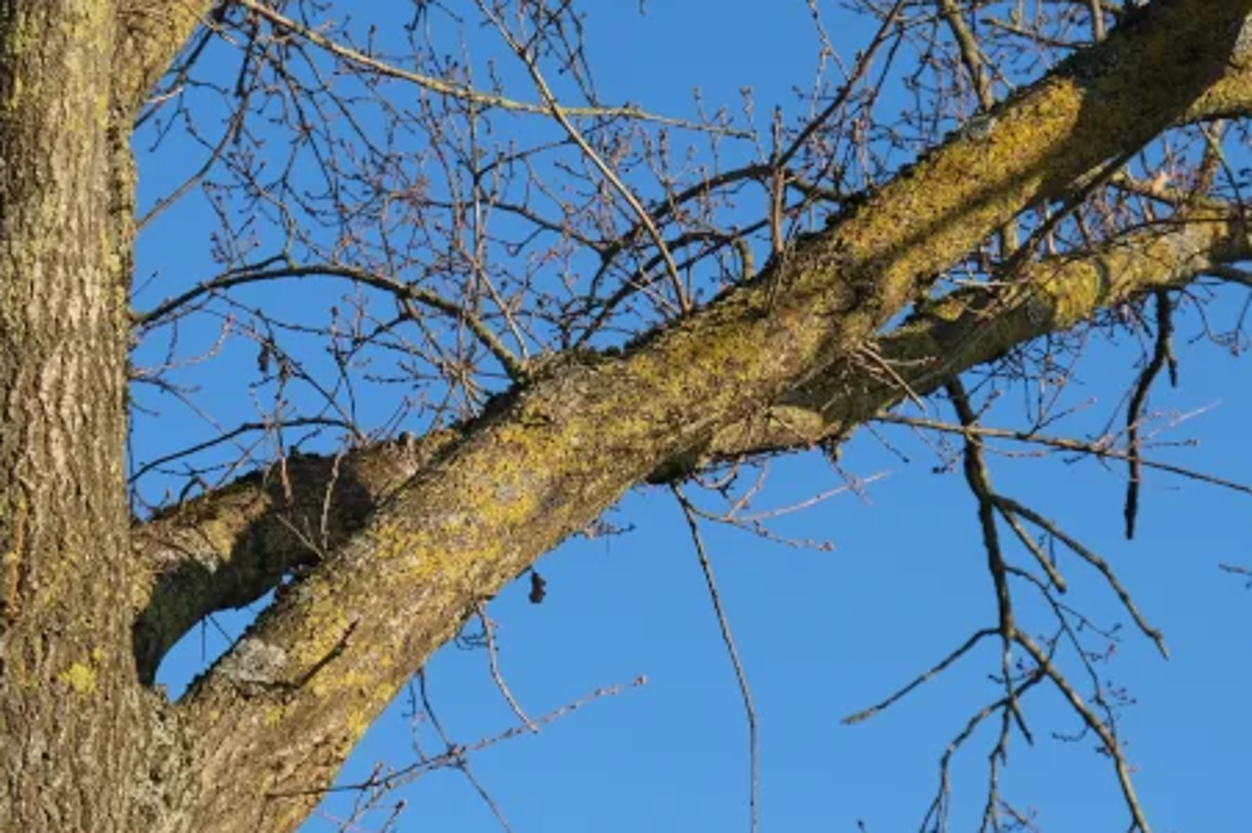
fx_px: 4693
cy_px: 345
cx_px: 421
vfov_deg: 10.1
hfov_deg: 15.2
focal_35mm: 135
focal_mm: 40.7
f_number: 7.1
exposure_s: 1/240
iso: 160
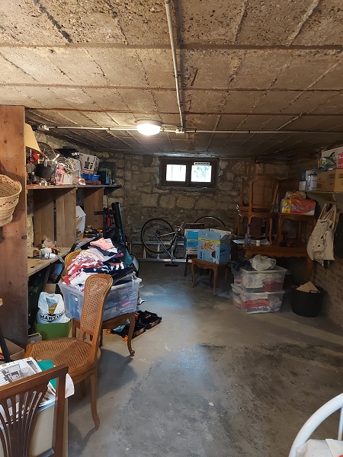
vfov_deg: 71.6
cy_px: 228
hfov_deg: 56.8
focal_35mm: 24
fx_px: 317
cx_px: 172
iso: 400
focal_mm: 5.23
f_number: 1.8
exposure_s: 1/20
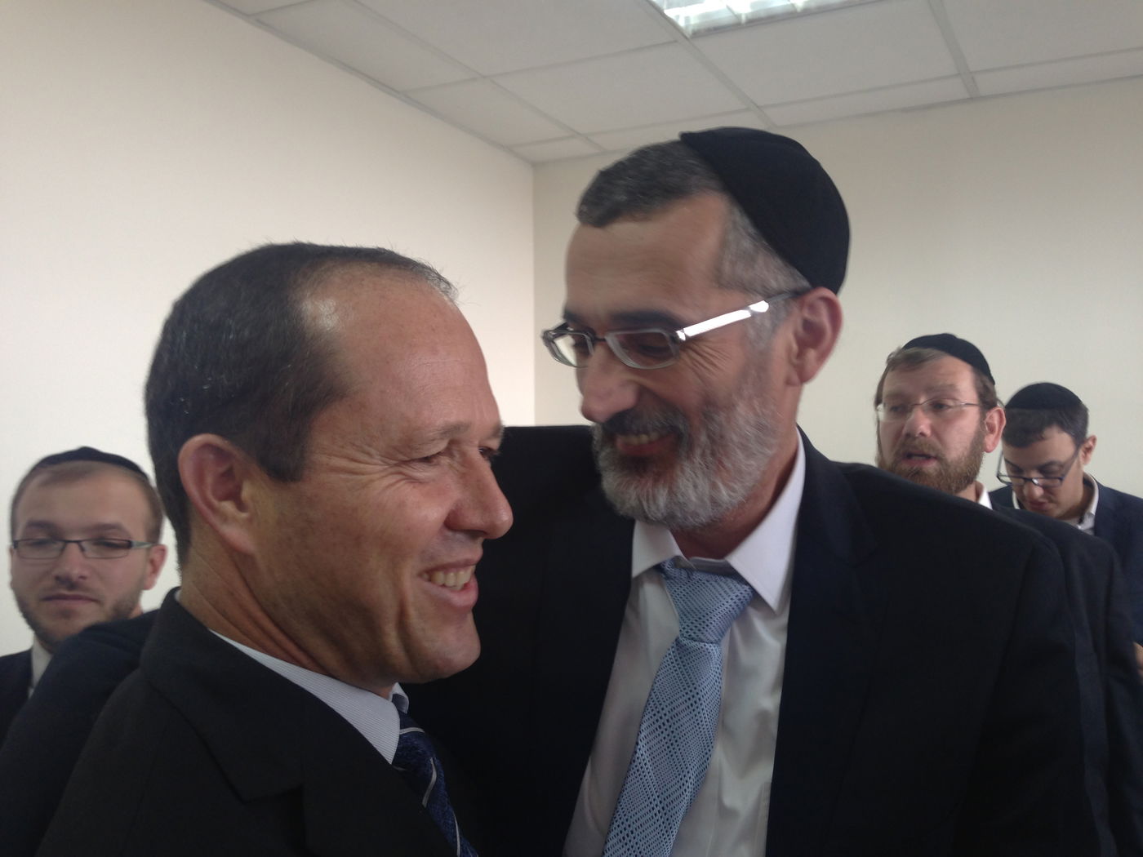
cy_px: 428
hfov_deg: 55.4
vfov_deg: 42.9
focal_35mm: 33
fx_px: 1090
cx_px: 572
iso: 50
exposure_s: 1/24
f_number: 2.4
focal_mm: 4.12
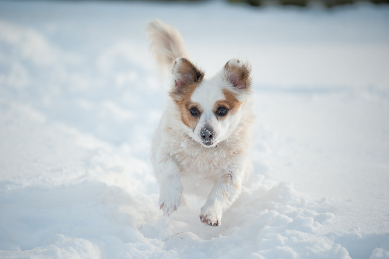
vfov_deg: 6.9
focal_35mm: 200
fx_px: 2160
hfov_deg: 10.3
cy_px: 130
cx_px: 194
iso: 250
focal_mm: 200
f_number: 4
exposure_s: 1/1250
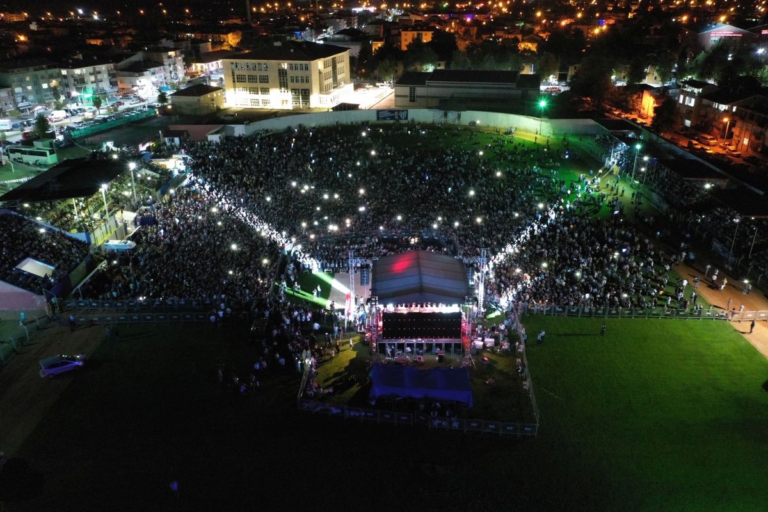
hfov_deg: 65.5
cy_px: 256
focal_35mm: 28
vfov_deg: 46.4
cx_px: 384
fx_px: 597
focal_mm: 10.26
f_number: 4.5
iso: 3200
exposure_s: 1/2.5
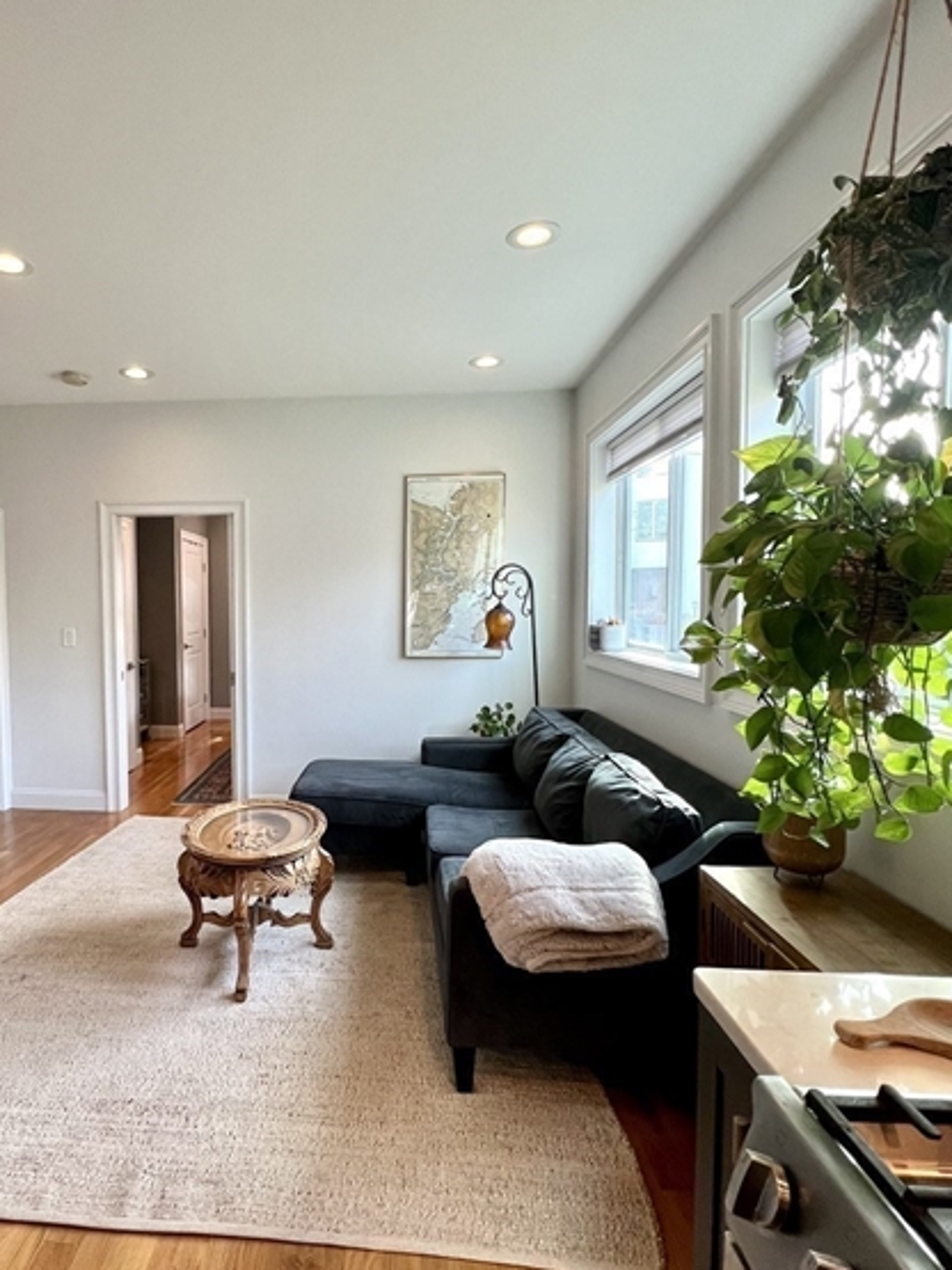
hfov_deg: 69.8
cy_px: 648
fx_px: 660
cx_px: 330
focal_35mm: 18
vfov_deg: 87.8
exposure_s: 1/120
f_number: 1.8
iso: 125
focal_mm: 1.57
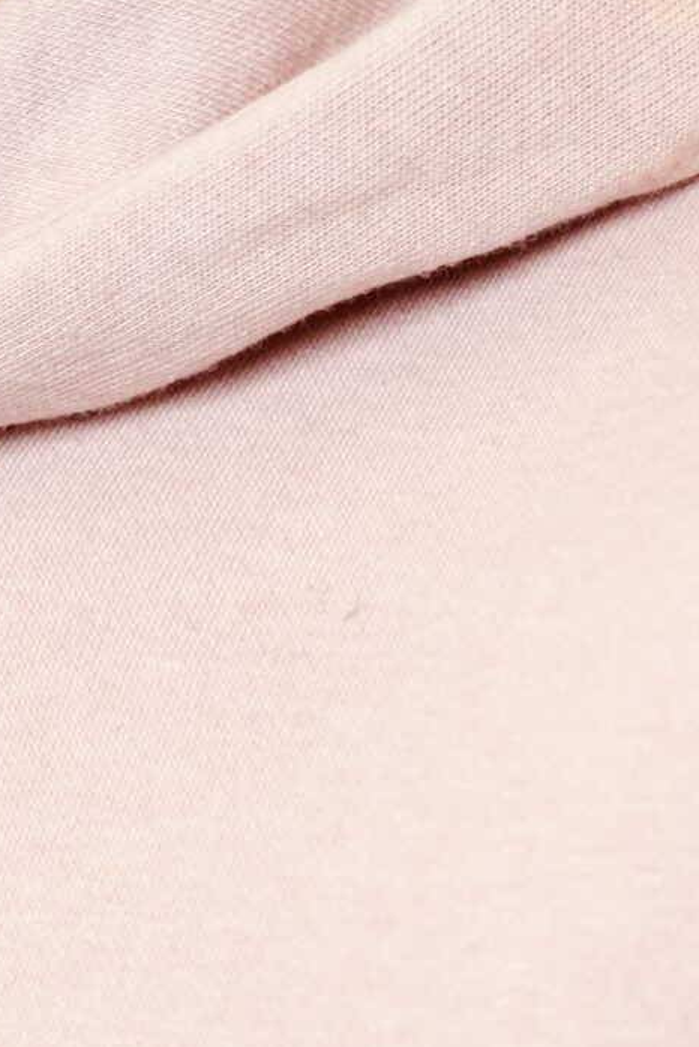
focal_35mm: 275
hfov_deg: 5.0
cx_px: -107
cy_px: 1308
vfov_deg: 7.4
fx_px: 8001
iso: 1600
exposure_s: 1/160
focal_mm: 50
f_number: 3.5
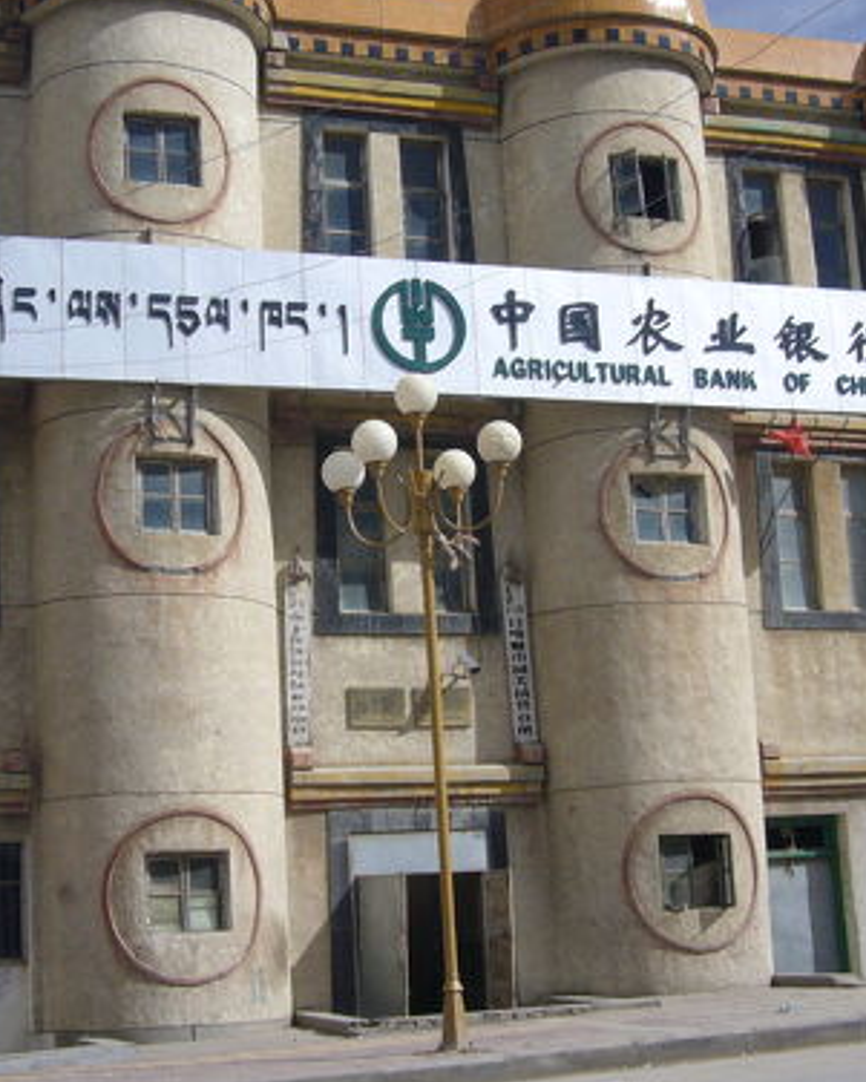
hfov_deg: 25.8
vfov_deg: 31.9
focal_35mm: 59
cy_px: 499
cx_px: 357
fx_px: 1889
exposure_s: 1/640
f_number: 6.3
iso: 100
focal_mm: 5.7
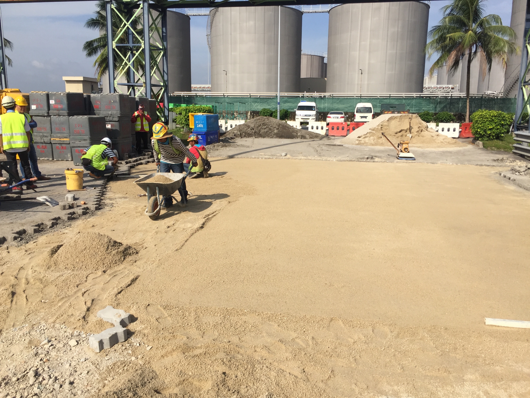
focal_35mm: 29
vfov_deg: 48.2
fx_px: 444
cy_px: 199
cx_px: 265
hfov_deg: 61.7
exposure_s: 1/2825
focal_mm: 4.15
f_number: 2.2
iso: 32
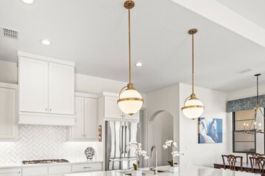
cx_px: 114
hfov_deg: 69.1
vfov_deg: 46.9
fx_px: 191
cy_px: 141
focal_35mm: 26
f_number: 8
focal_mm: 15
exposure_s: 1/13
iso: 100
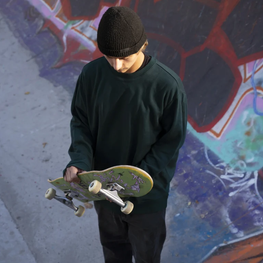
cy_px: 152
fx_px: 550
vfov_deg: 26.9
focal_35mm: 64
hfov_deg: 26.9
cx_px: 131
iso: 125
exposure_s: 1/500
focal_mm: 50
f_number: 4
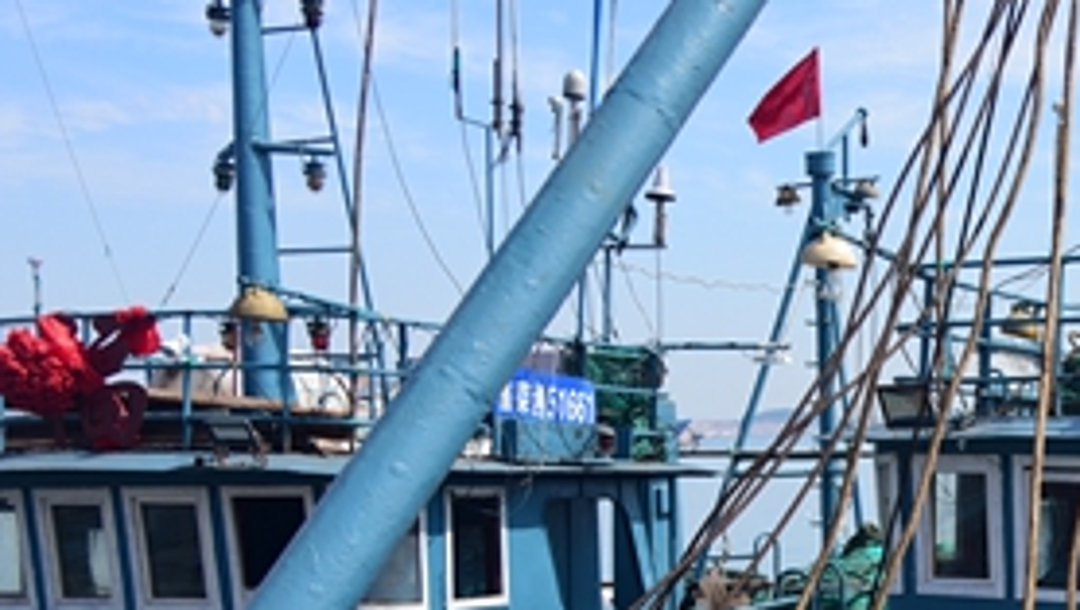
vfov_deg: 15.0
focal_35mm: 79
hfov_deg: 25.8
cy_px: 641
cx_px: 1006
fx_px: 2265
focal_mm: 35
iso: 400
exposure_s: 1/3200
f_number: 4
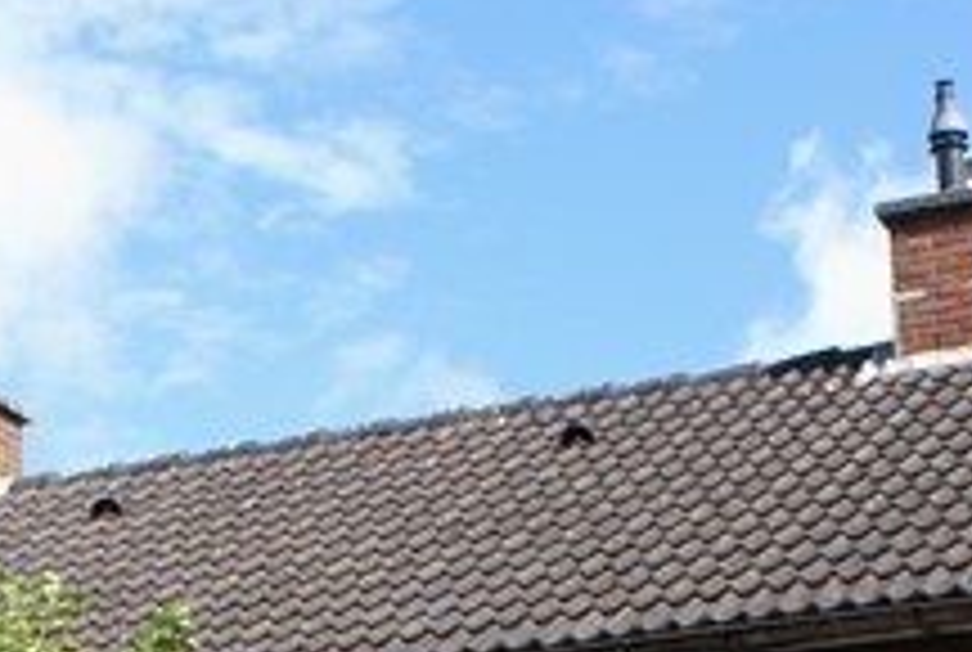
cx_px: 310
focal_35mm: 142
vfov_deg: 8.9
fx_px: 3842
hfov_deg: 14.4
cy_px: 1450
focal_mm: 20
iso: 100
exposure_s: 1/80
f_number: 10
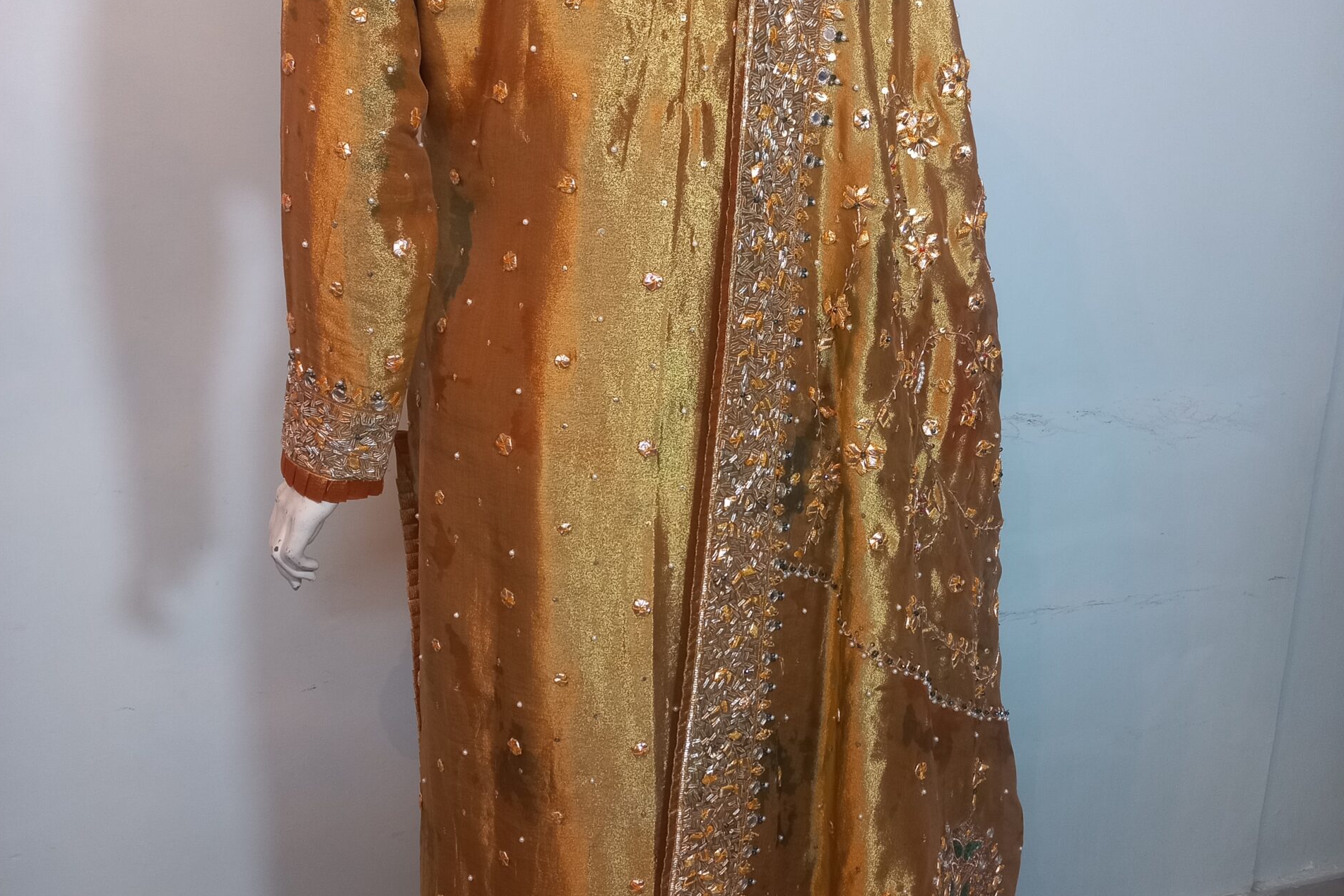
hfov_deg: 54.4
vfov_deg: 37.8
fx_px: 1307
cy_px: 501
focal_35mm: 35
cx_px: 671
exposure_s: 1/33.3
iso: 200
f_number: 1.8
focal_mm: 4.6
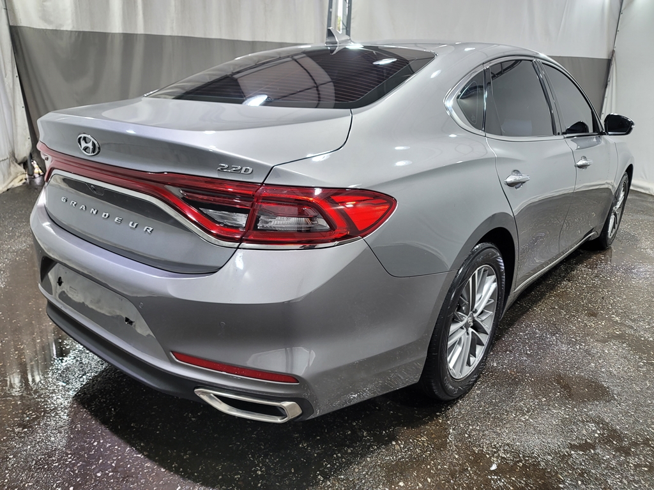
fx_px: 472
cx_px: 327
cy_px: 245
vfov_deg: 54.9
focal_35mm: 25
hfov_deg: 69.4
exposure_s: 1/120
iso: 125
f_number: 1.8
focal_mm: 7
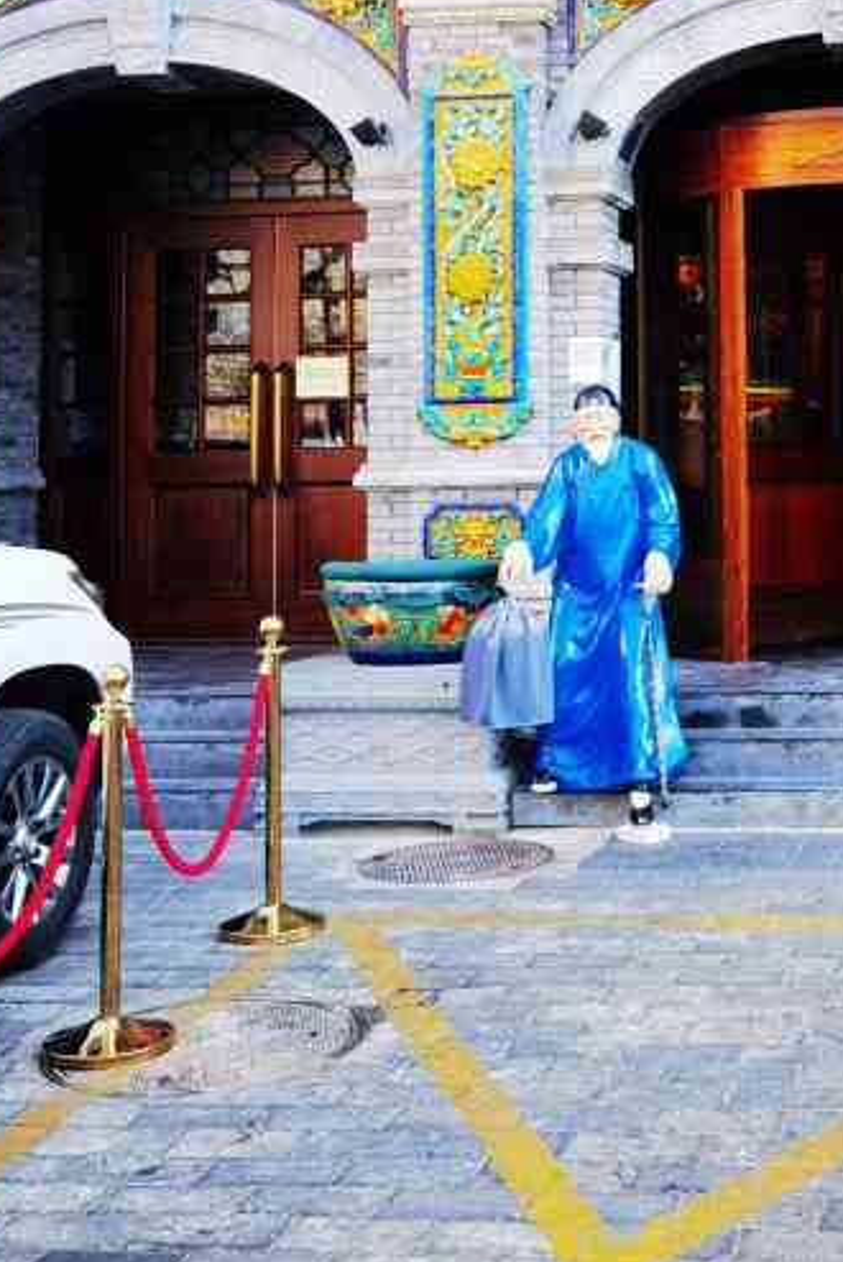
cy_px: 341
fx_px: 1859
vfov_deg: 36.8
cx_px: 858
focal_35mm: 53
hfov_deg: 24.3
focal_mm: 6.71
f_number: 1.9
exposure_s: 1/119
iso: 50
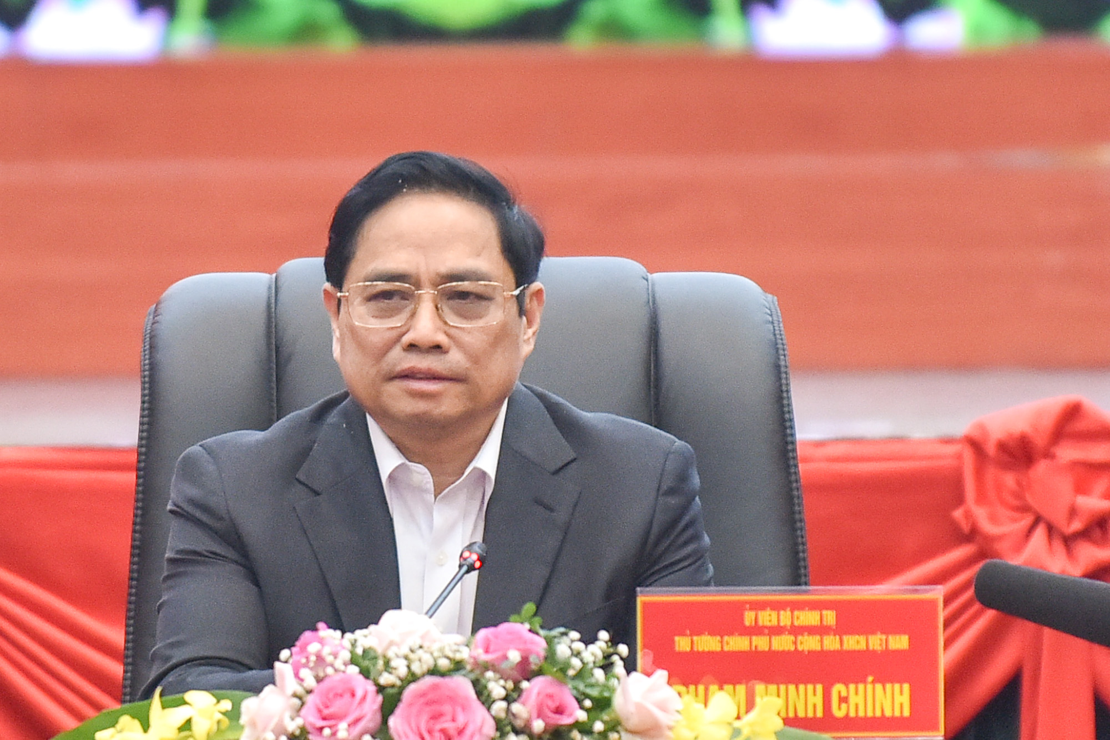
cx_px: 555
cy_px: 370
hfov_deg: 10.3
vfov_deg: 6.9
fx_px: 6167
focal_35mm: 200
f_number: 2.8
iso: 1600
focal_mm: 200
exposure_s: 1/250
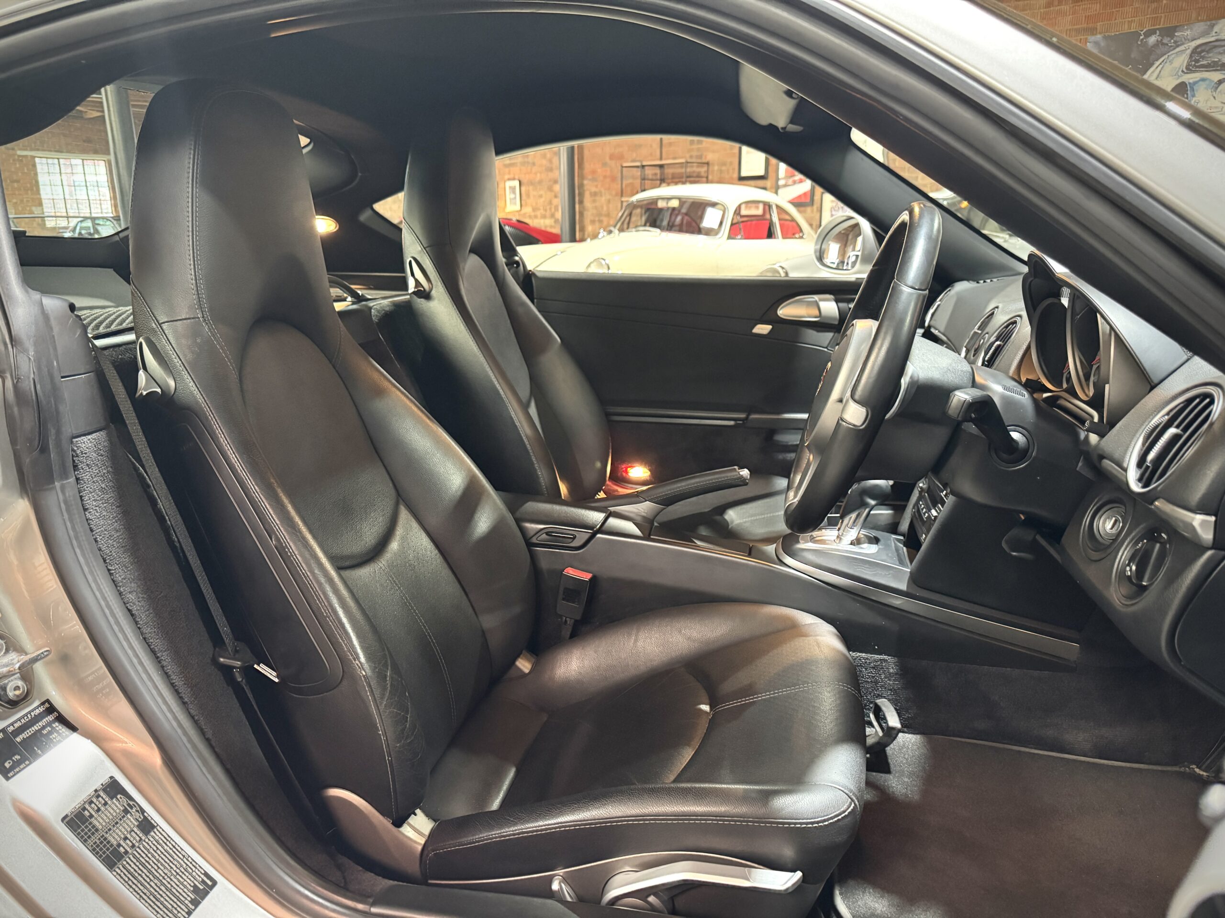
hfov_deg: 71.6
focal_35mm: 24
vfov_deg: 56.8
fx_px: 849
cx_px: 612
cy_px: 459
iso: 1000
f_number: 1.78
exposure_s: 1/33
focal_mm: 6.76
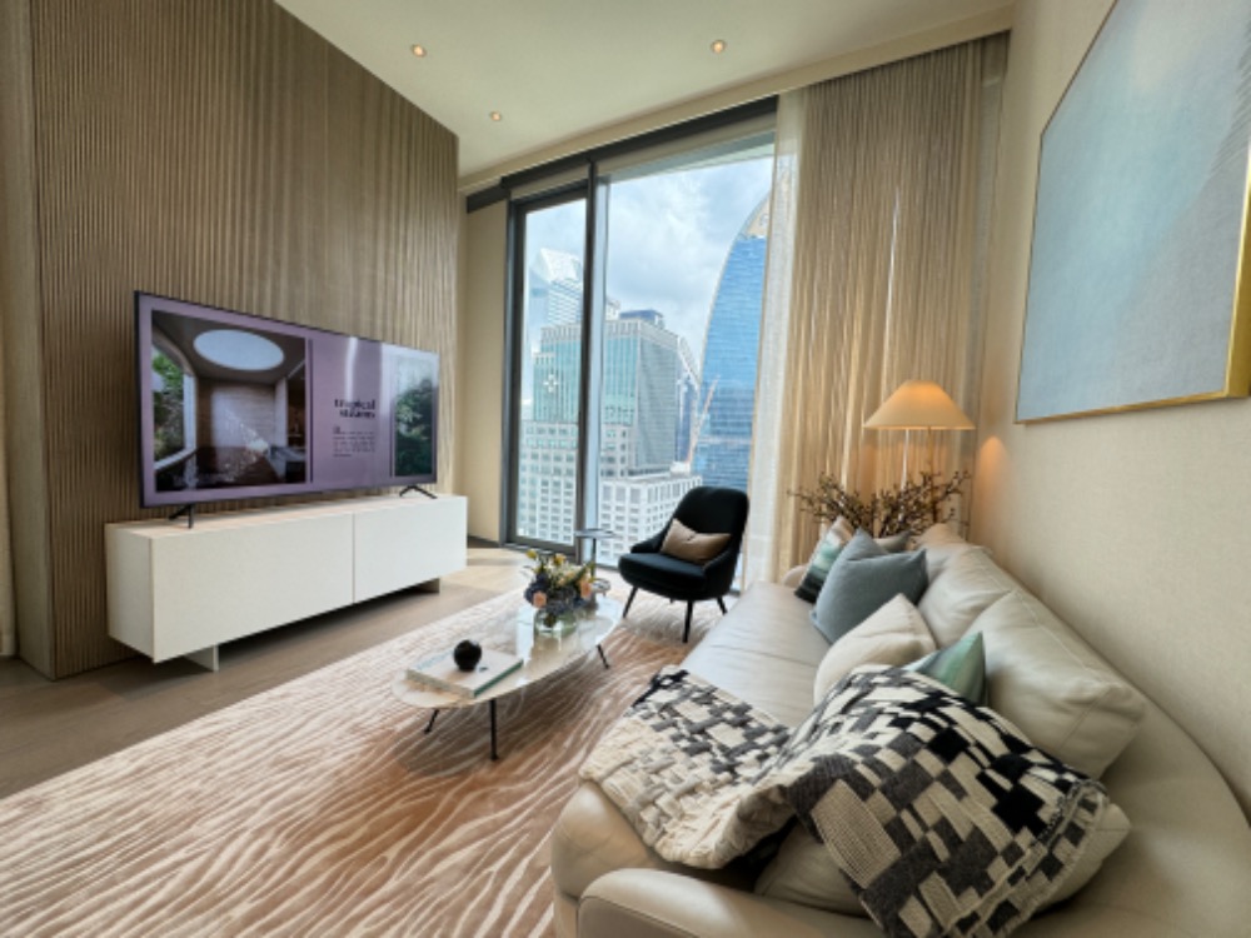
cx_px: 626
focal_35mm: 14
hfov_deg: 102.1
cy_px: 469
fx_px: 506
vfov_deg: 85.7
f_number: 2.2
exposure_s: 1/99
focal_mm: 2.22
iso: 50
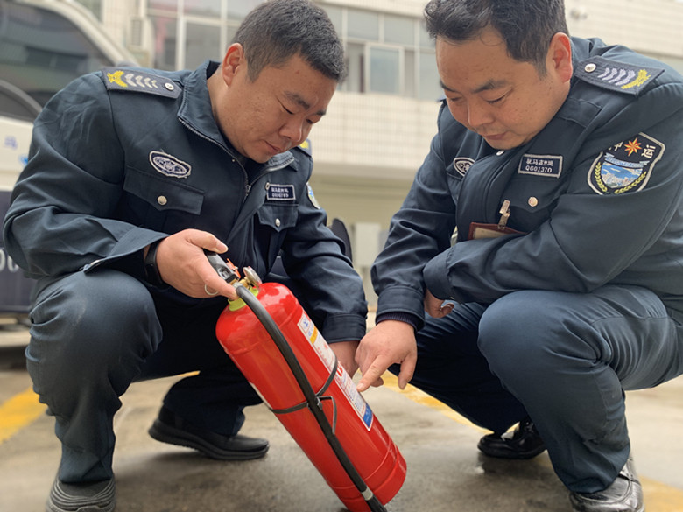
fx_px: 513
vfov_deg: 53.1
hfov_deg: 67.3
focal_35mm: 26
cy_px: 256
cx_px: 342
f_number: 1.8
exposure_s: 1/121
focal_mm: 4.25
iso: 80
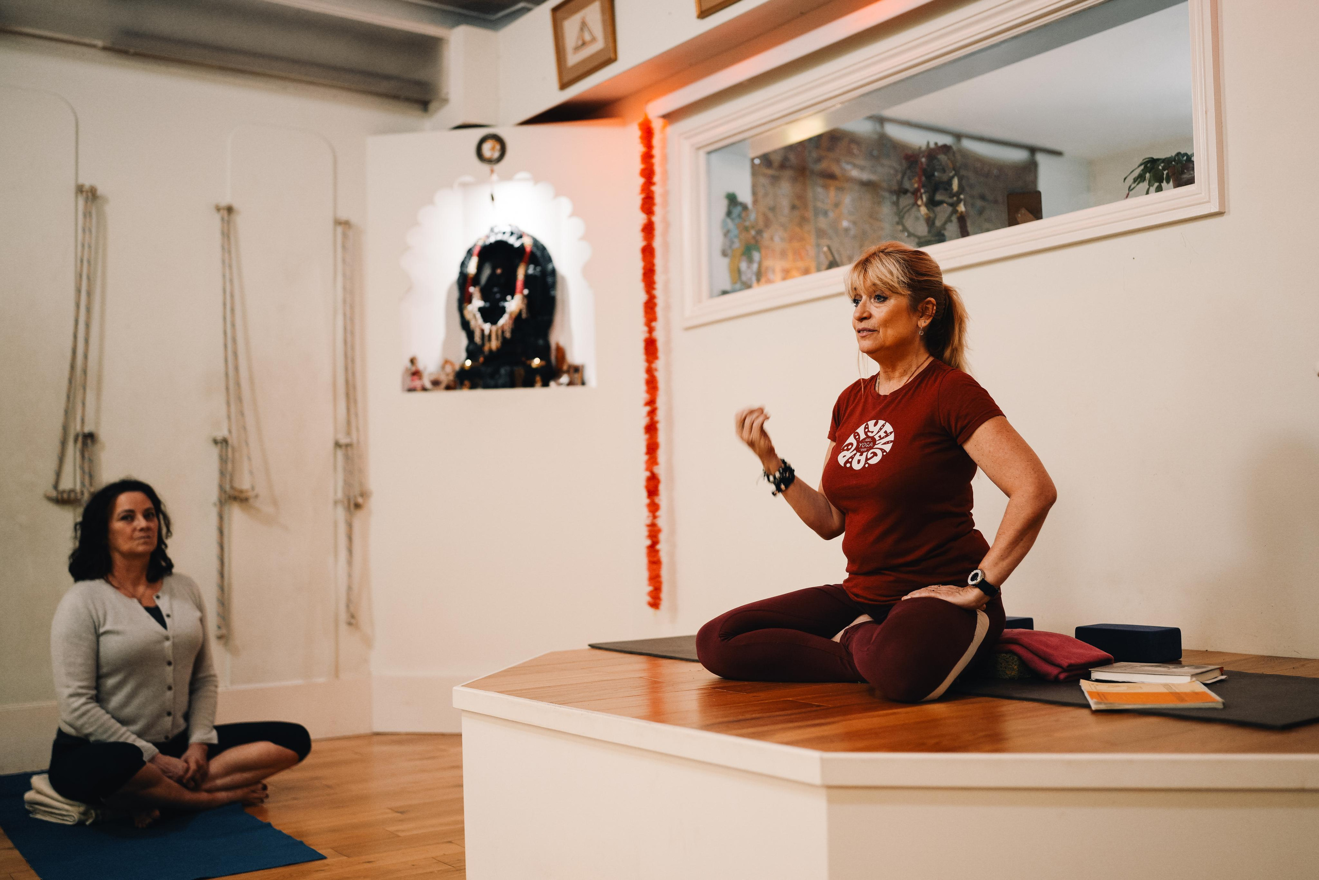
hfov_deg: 54.4
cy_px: 440
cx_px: 660
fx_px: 1282
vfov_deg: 37.9
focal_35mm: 35
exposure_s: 1/80
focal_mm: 35
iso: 200
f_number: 1.4
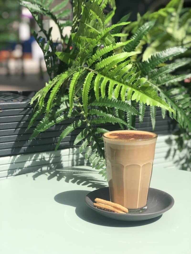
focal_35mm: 57
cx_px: 96
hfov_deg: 25.7
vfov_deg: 33.8
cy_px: 127
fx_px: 419
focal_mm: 6.6
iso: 20
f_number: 2.8
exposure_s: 1/649
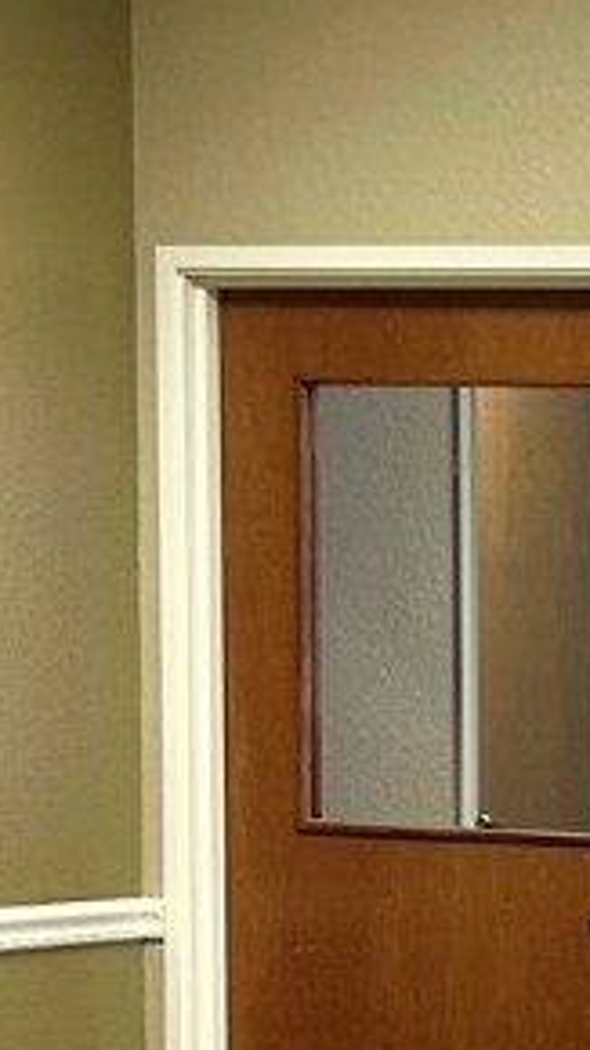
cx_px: 1245
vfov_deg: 14.0
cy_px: 1184
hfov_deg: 7.7
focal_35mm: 150
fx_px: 4174
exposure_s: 1/60
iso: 80
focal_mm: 5.7
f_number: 1.5
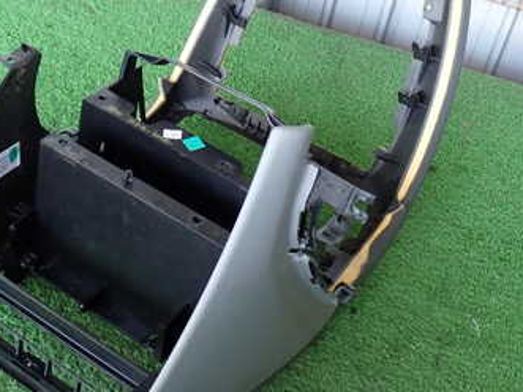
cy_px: 128
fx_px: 876
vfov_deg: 25.1
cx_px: 228
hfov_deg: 33.2
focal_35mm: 58
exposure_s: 1/40
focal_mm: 5.79
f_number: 2.4
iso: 200
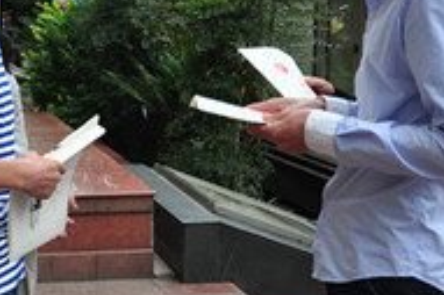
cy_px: 145
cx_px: 63
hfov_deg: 24.1
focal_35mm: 82
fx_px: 1014
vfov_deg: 16.6
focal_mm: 21
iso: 800
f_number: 5
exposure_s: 1/1600
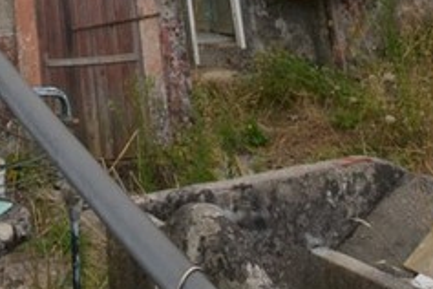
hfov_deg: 31.5
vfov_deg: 18.1
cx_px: -33
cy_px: -251
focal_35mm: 57
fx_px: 686
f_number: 6.3
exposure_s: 1/160
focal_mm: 10
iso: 100
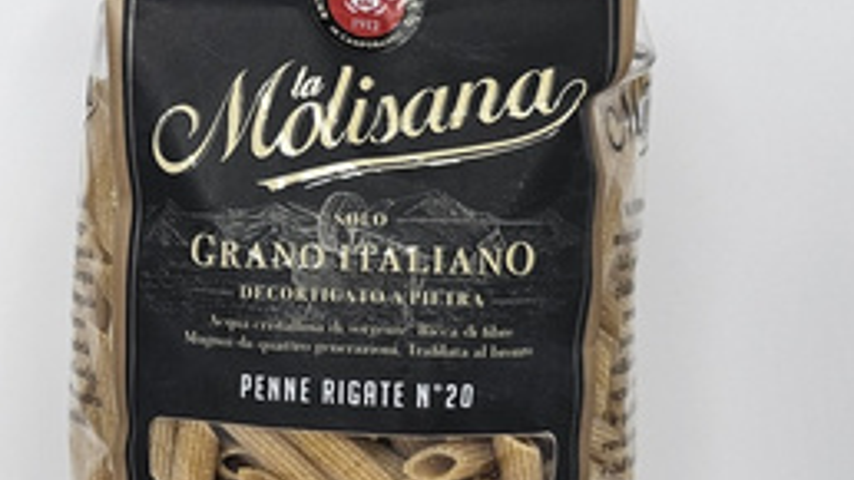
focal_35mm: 34
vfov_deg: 34.1
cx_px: 381
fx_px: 770
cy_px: 339
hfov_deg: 57.9
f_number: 1.7
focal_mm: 6.3
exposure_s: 1/100
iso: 50
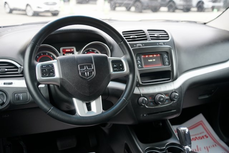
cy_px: 76
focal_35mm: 39
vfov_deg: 34.2
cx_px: 114
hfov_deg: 49.5
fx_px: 248
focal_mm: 39
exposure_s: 1/60
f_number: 4
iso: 320
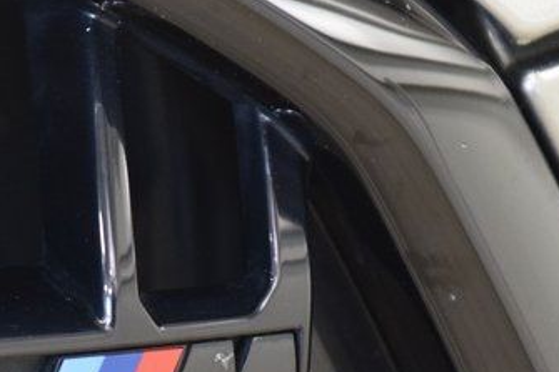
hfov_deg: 6.4
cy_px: 456
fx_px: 4982
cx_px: 23
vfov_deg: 4.3
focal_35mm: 321
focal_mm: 70
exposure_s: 1/30
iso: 1600
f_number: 4
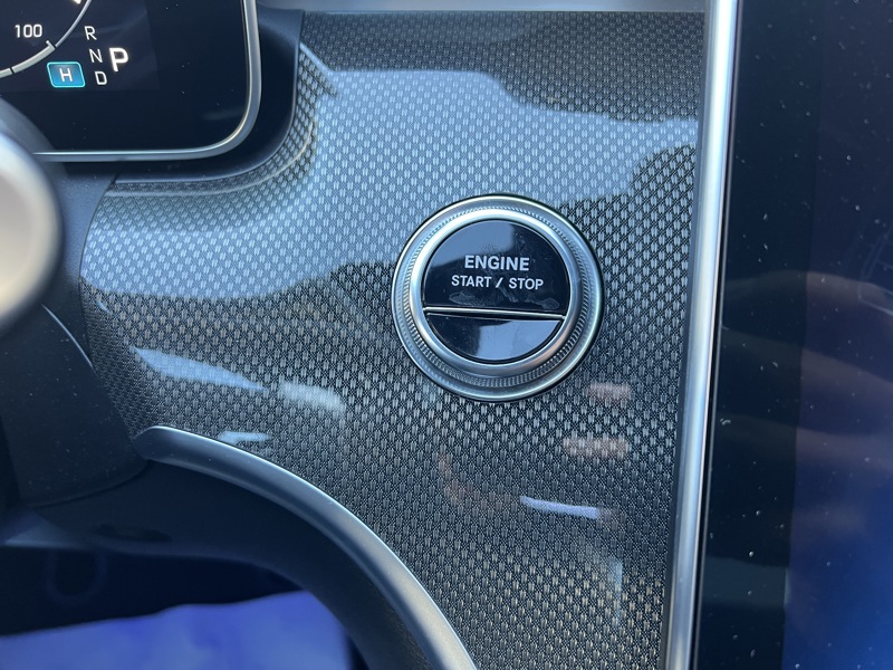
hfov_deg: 67.3
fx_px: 671
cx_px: 446
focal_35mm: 26
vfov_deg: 53.1
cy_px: 335
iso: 125
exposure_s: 1/99
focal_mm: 5.7
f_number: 1.5
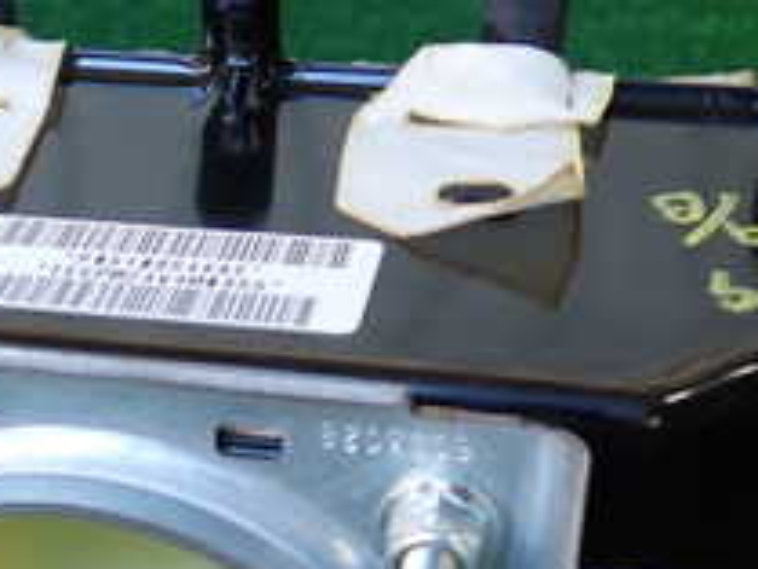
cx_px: 105
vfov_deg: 16.5
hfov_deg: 22.3
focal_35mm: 86
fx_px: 1884
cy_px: 670
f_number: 2.3
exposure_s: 1/60
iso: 200
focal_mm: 5.4
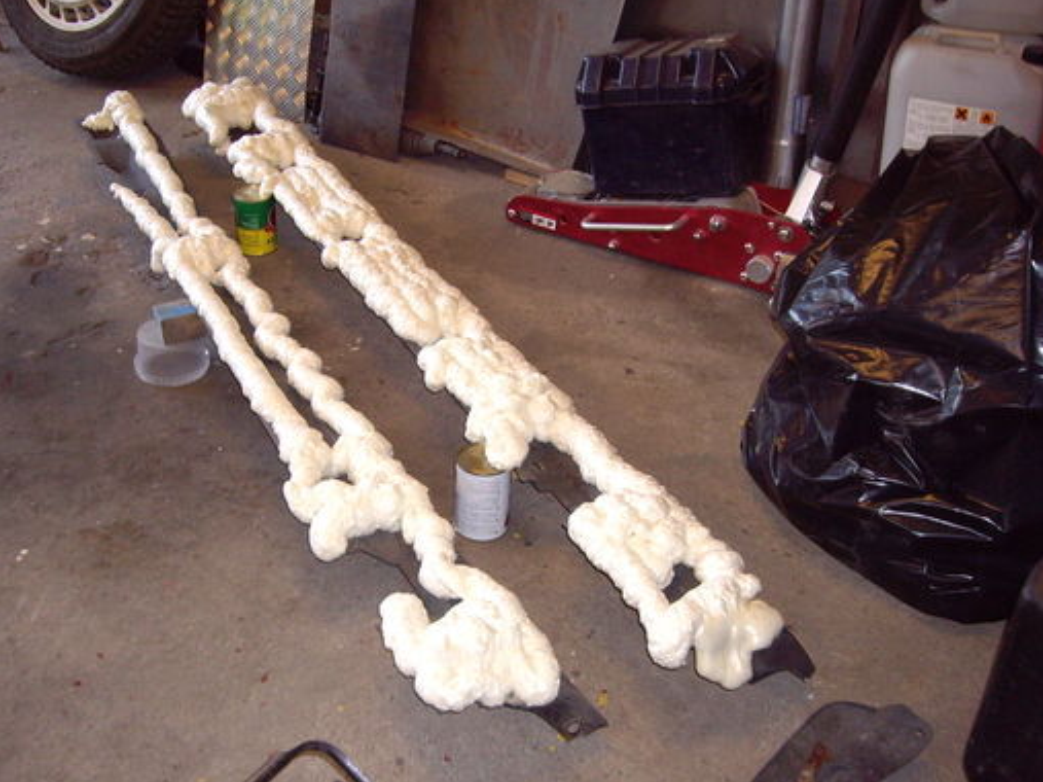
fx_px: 1446
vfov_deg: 30.2
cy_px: 453
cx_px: 426
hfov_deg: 39.5
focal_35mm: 48
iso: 200
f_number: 2.7
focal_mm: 6.2
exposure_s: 1/40
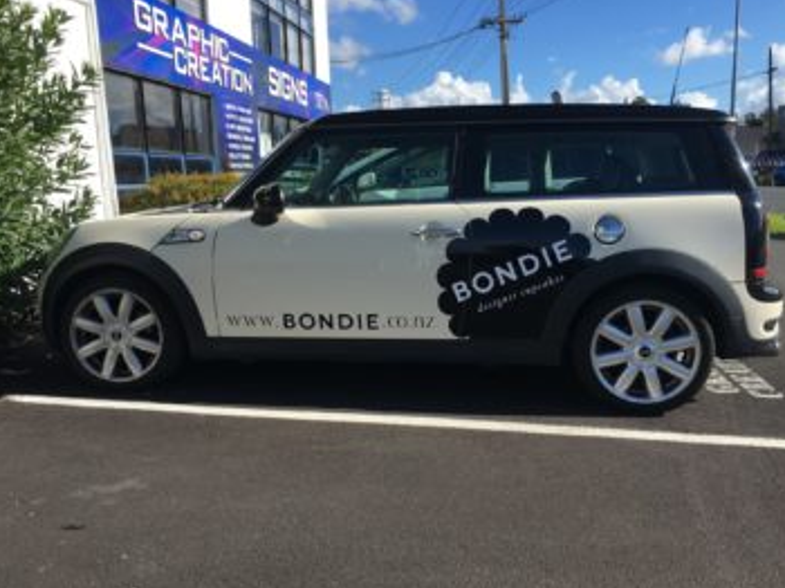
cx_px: 408
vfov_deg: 45.4
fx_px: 703
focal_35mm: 31
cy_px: 303
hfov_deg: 58.4
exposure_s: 1/1374
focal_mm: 4.15
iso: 25
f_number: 2.2
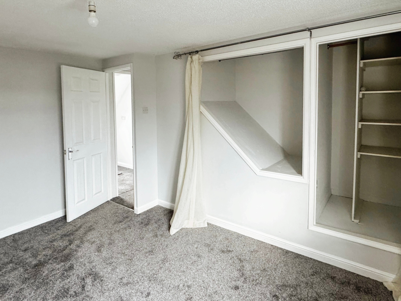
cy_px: 167
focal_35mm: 19
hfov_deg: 84.5
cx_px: 218
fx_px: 220
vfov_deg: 68.5
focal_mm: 2.22
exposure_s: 1/92
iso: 320
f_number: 2.2
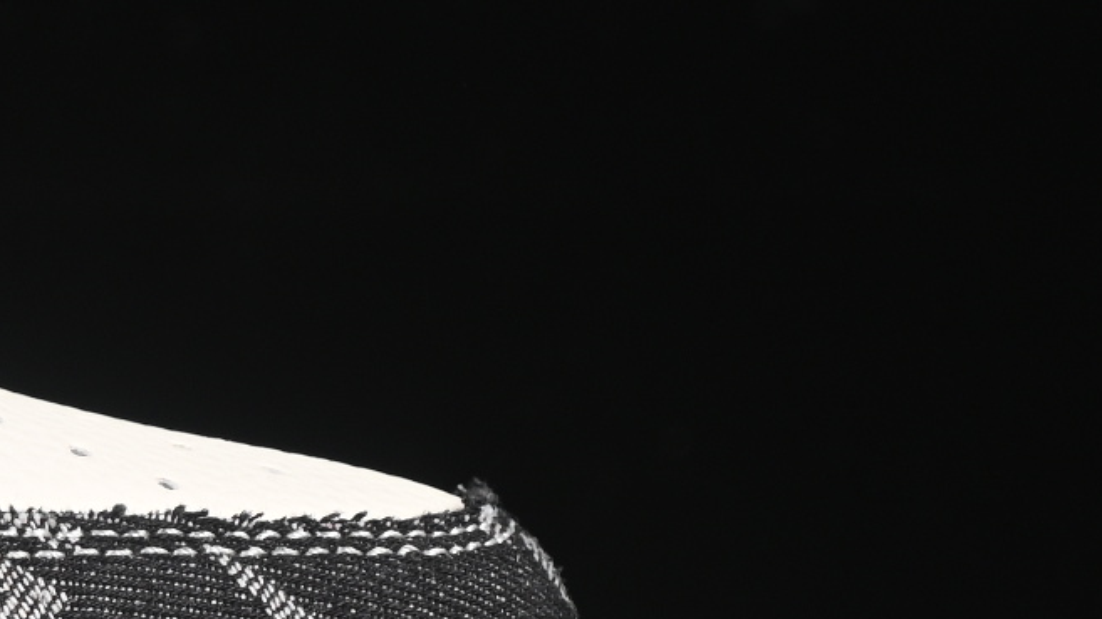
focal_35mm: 333
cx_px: -969
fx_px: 9727
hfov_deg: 6.3
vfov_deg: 3.6
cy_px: 134
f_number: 6.3
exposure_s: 1/60
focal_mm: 50
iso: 160
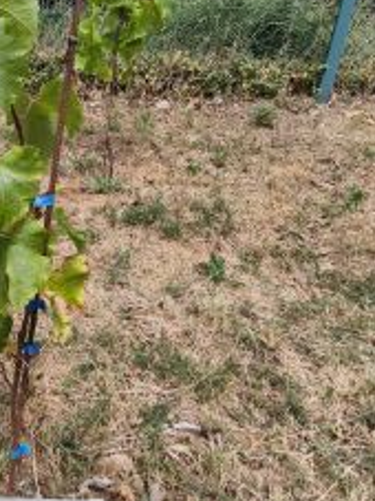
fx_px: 477
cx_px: -32
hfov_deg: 36.6
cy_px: 199
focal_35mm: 33
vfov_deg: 54.9
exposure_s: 1/898
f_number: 2.2
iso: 50
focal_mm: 1.91
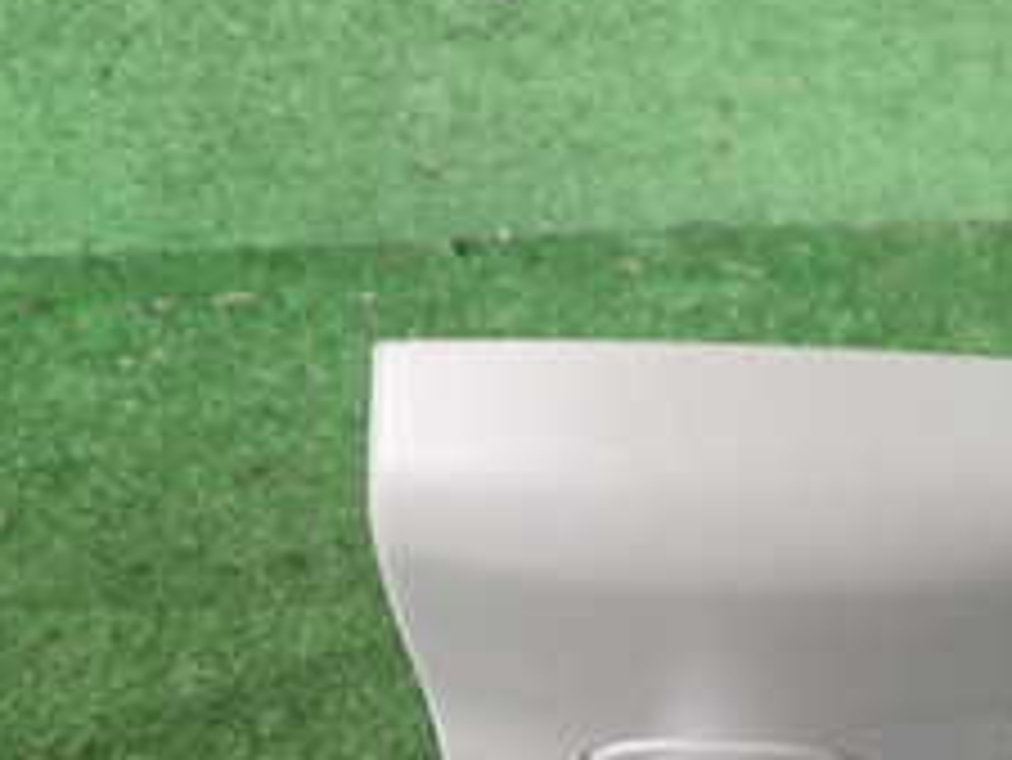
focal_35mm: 80
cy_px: 836
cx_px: 720
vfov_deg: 17.8
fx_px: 2340
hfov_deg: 24.2
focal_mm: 5.4
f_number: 2.3
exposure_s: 1/50
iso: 200
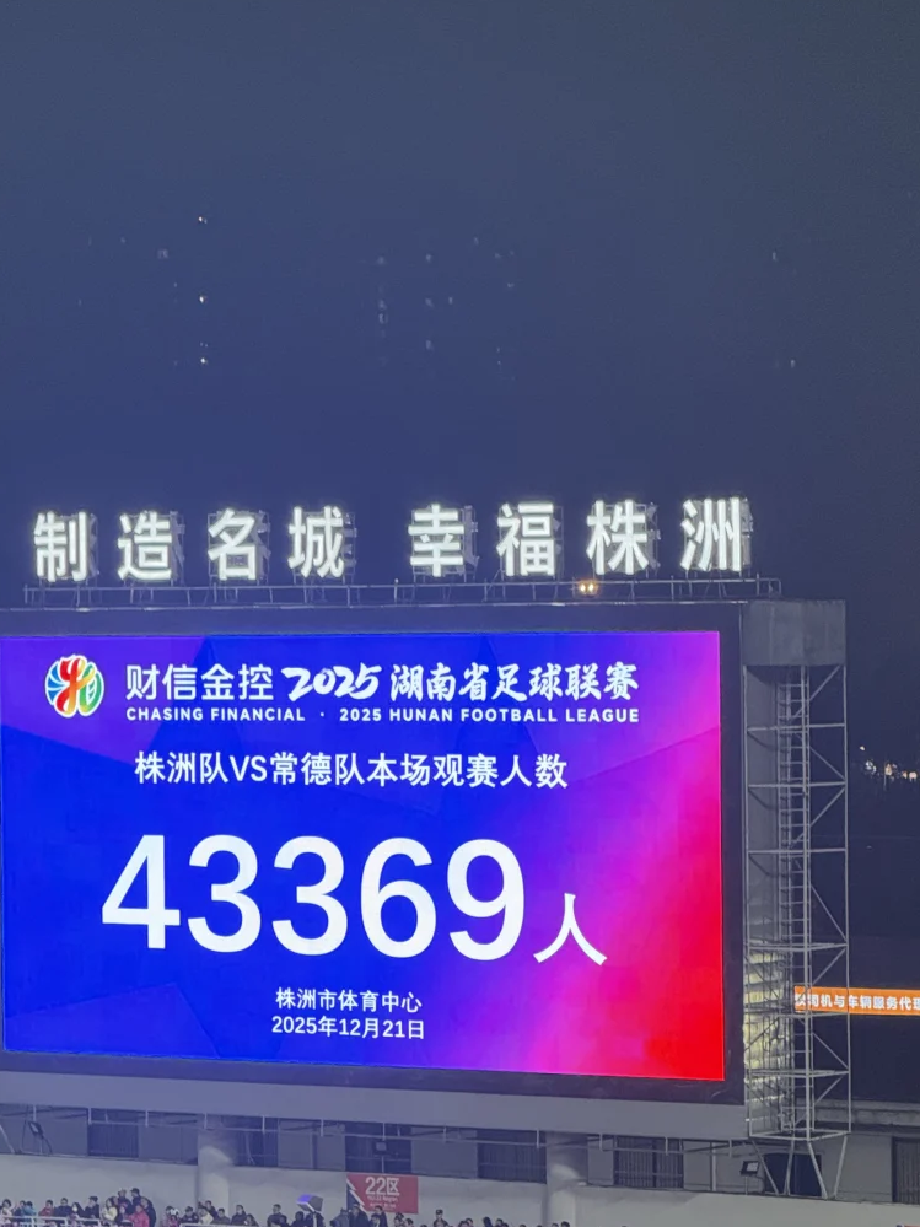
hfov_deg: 8.6
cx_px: 414
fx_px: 6132
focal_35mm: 173
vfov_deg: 11.4
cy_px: 828
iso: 500
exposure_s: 1/99
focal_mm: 15.66
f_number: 2.8
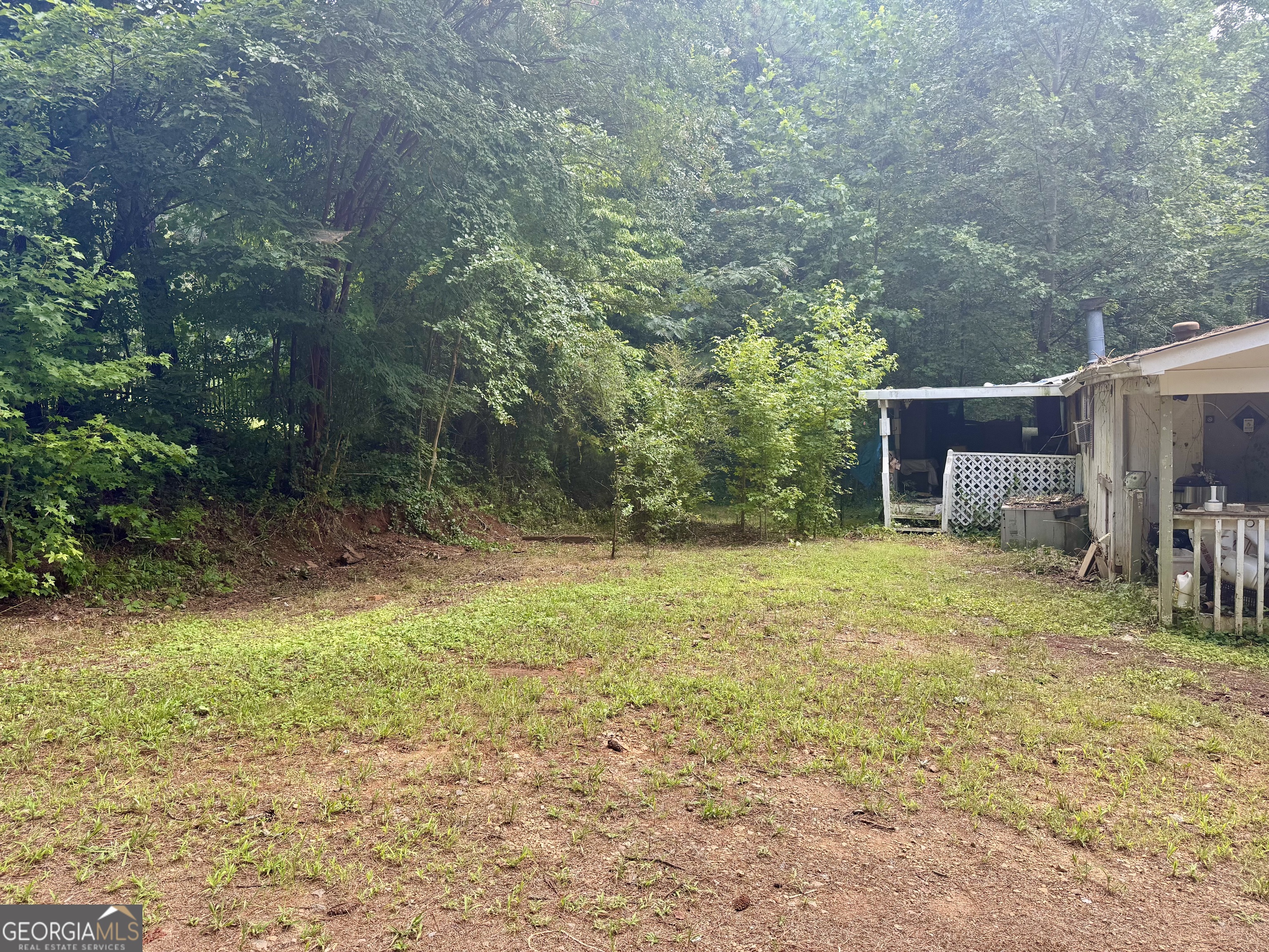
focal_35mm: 24
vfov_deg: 56.8
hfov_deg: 71.6
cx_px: 634
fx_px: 880
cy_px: 476
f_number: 1.78
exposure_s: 1/323
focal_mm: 6.76
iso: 80
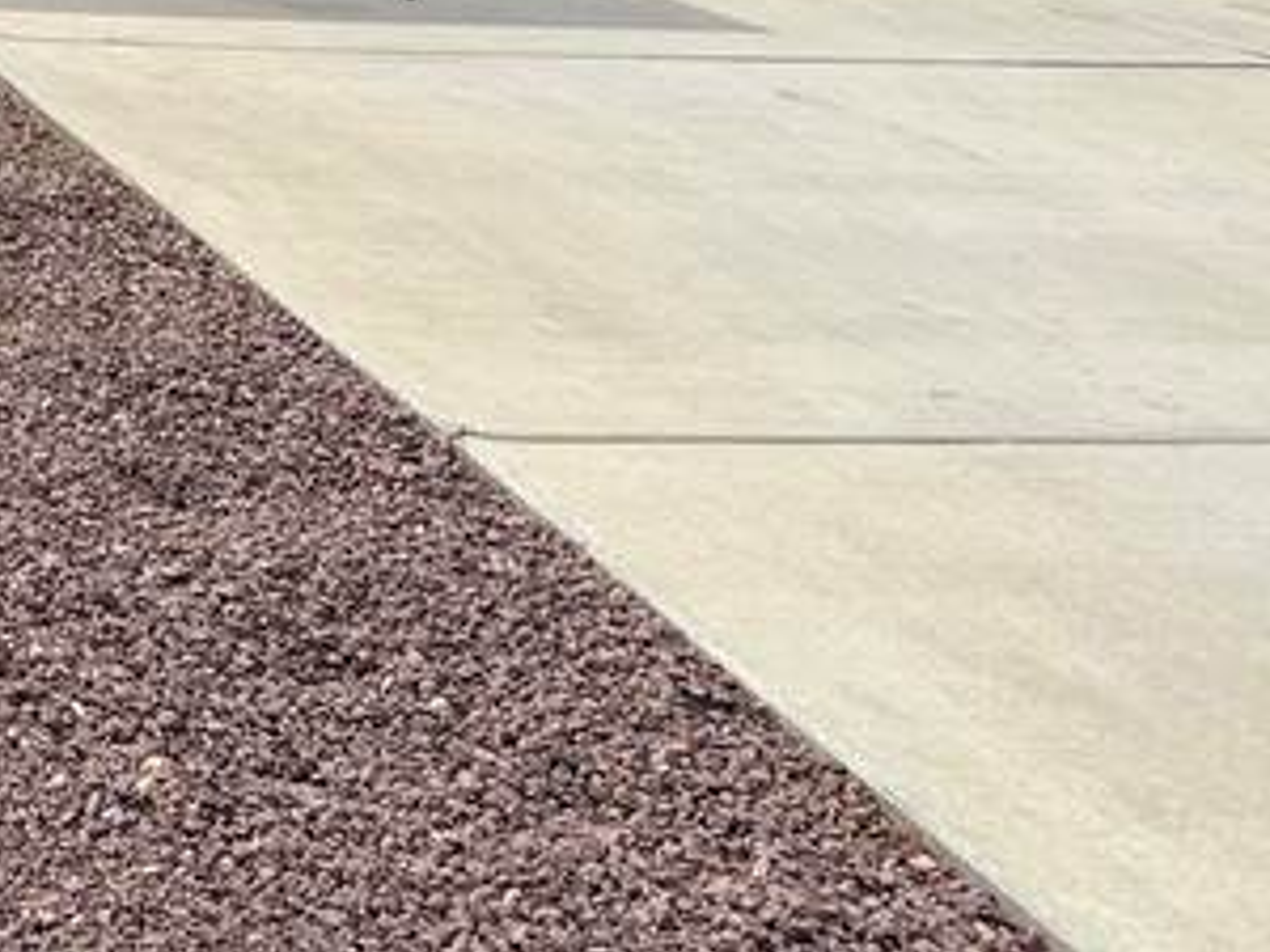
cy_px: -127
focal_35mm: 82
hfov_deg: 19.7
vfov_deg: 17.3
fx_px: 3008
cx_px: -792
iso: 80
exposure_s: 1/6711
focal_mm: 6.76
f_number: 1.78
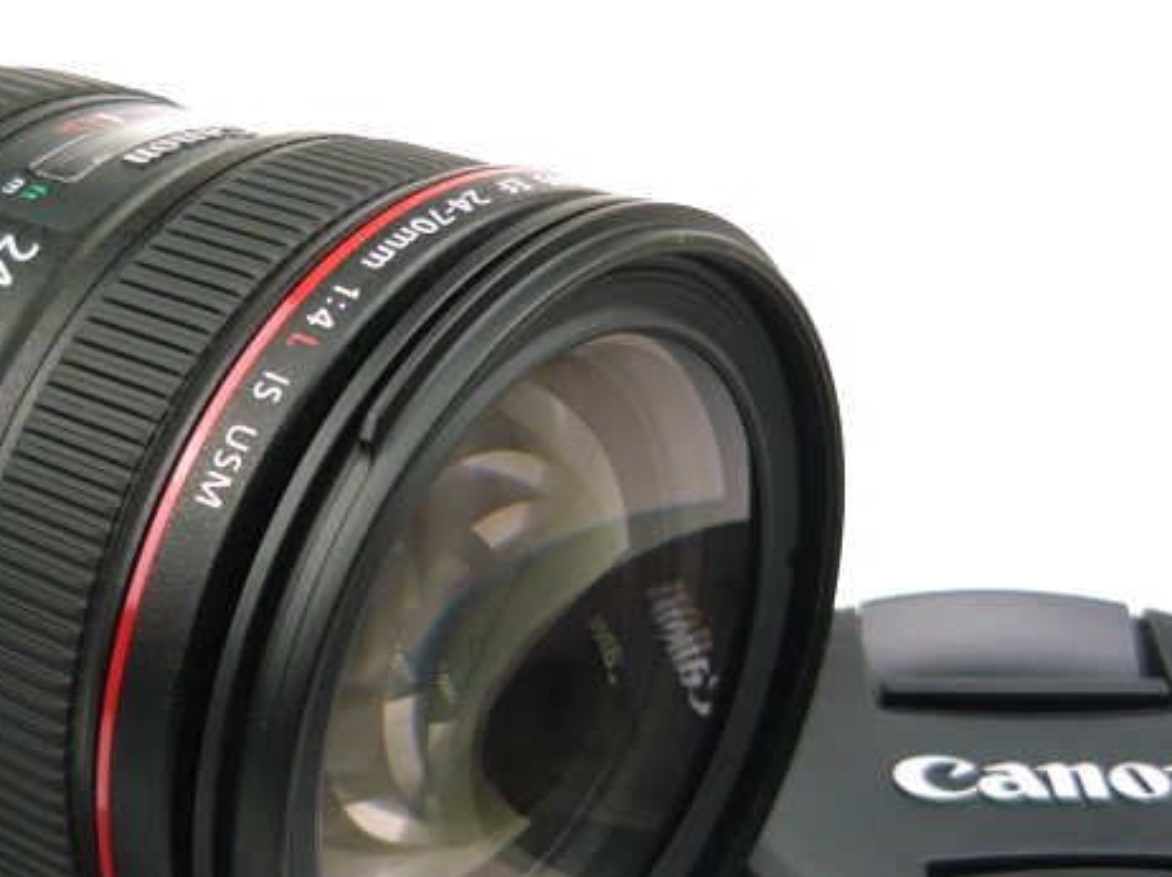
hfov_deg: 24.8
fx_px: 2639
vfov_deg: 18.8
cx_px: 348
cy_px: 659
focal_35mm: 78
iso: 100
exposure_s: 1/100
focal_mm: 5.5
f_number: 2.8
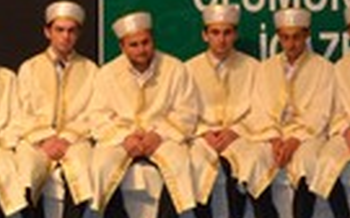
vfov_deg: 6.0
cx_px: 760
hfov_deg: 9.1
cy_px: -183
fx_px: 2029
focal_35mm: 213
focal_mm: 28
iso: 640
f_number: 4.5
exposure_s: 1/60
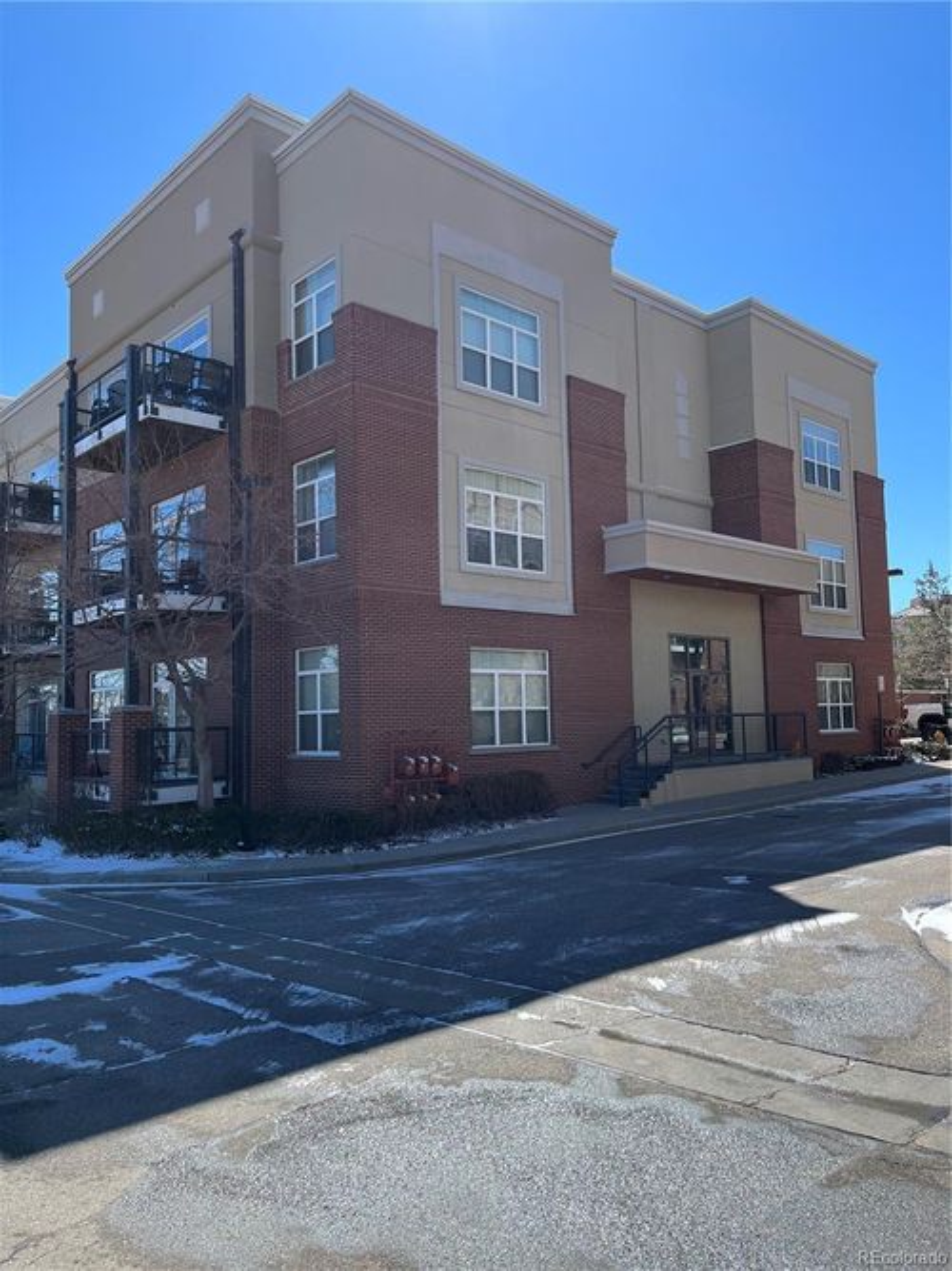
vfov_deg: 67.3
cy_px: 636
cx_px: 476
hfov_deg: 53.0
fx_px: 954
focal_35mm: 26
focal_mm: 5.1
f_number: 1.6
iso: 50
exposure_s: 1/2571
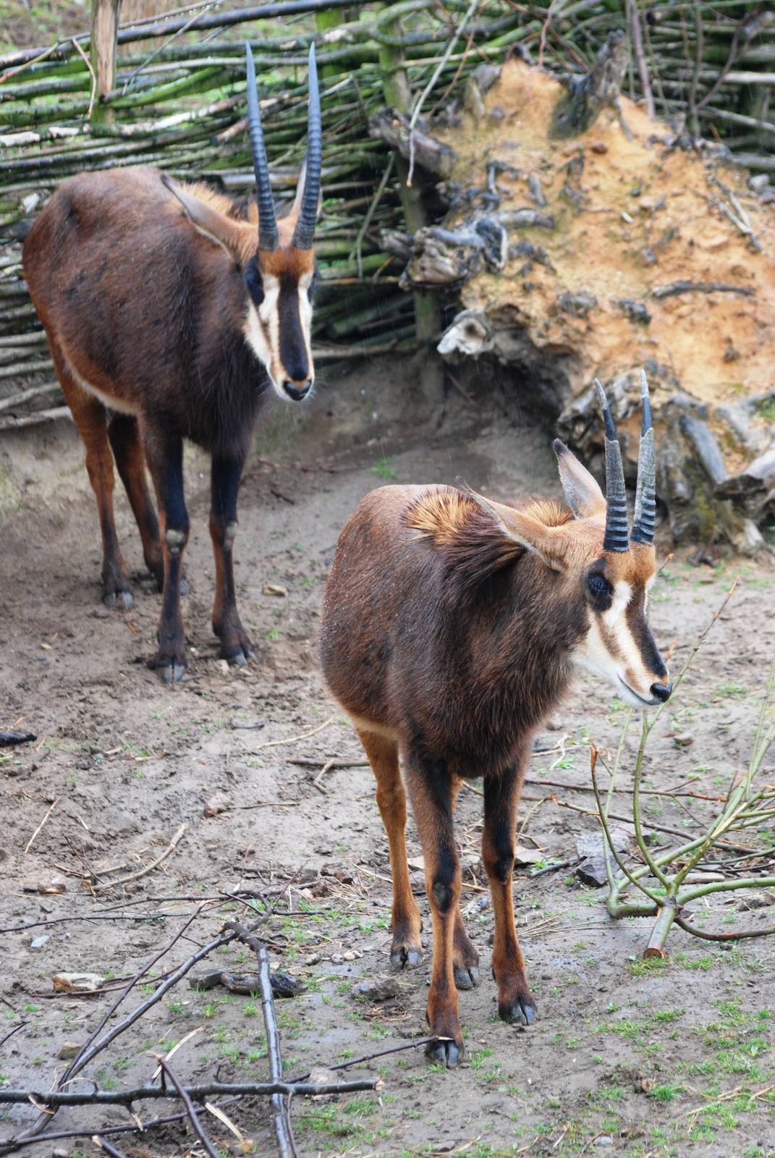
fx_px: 6520
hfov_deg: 6.8
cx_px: 388
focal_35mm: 202
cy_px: 579
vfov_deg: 10.1
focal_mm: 135
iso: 280
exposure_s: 1/125
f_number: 4.5
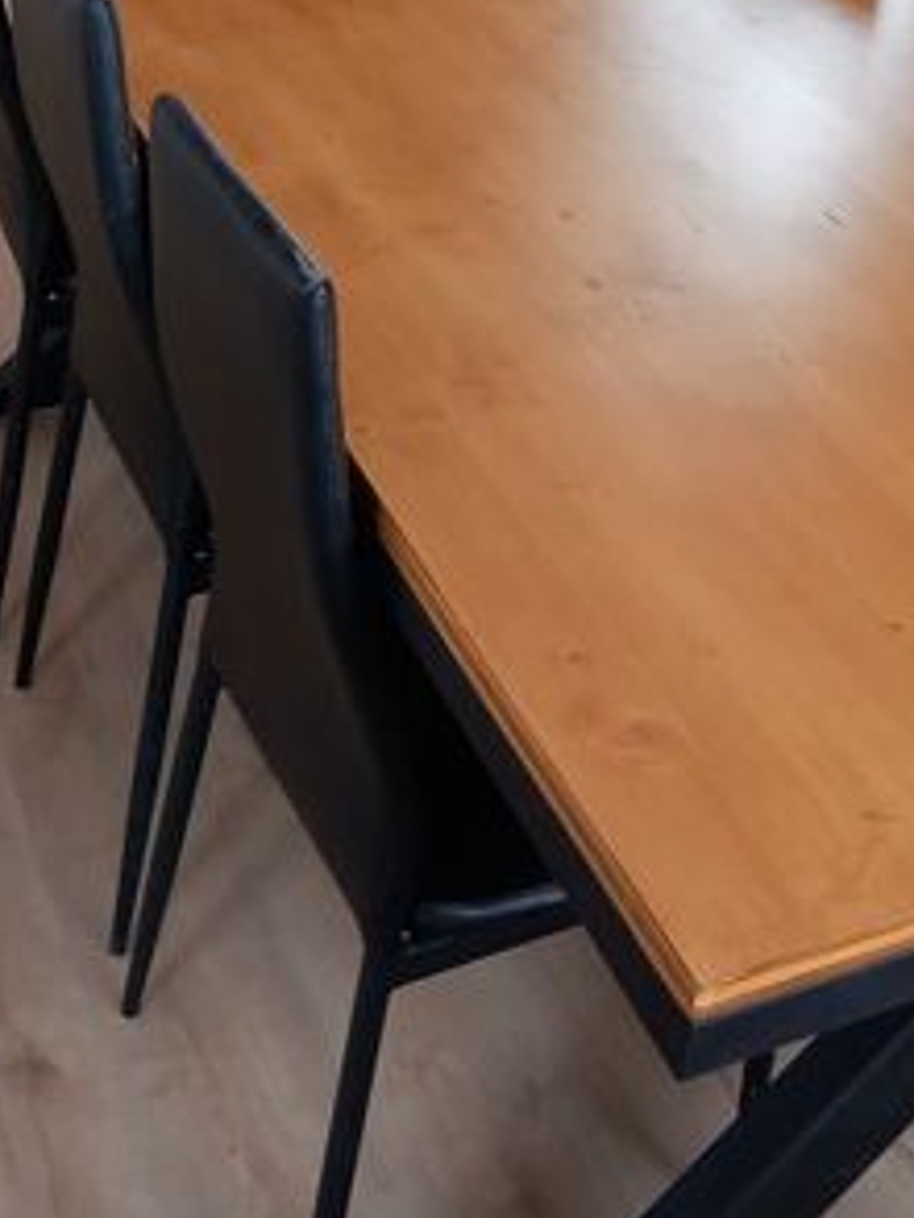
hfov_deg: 24.7
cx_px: 619
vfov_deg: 29.6
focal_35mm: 59
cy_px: -100
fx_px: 2076
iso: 125
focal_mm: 4
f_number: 1.8
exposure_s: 1/50
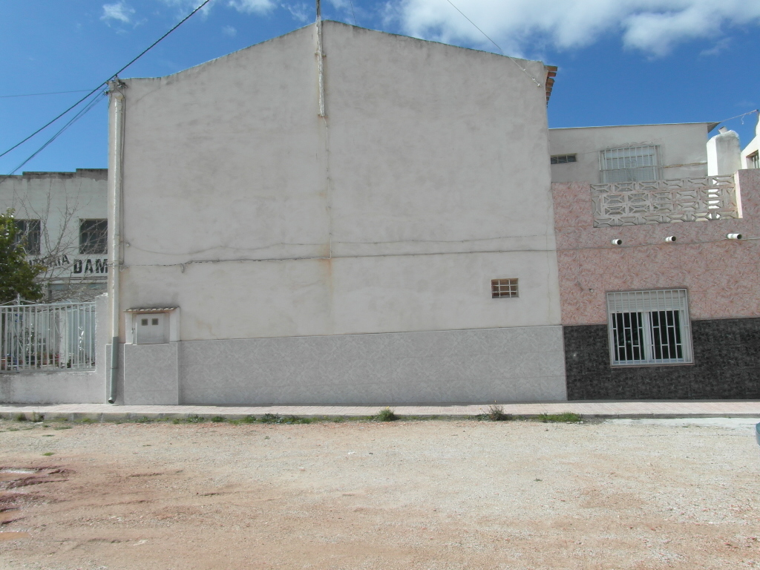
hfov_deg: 71.6
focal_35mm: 24
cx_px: 380
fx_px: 527
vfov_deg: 56.8
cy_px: 285
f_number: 6.6
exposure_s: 1/250
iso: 80
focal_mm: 4
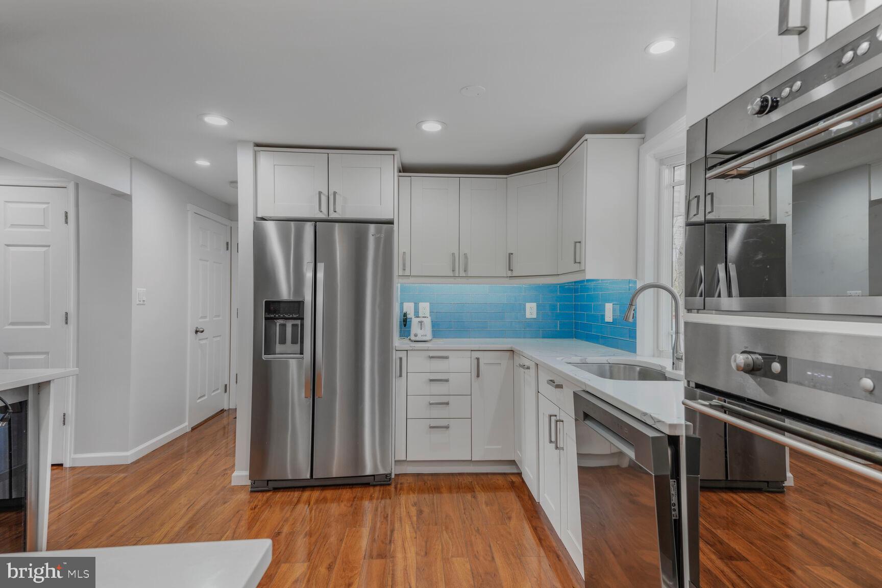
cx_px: 441
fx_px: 478
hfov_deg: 85.4
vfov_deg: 63.2
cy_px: 294
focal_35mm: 20
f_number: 8
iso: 200
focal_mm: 19.5
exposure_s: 1/2.5
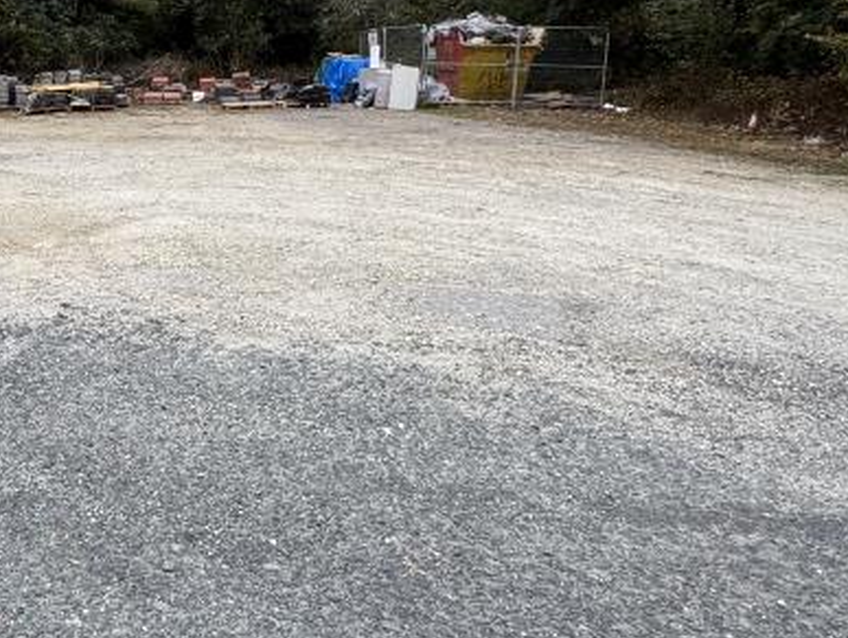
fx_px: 907
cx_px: 103
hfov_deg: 45.9
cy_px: 191
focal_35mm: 37
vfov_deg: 38.1
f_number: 2.2
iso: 40
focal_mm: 2.22
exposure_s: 1/228
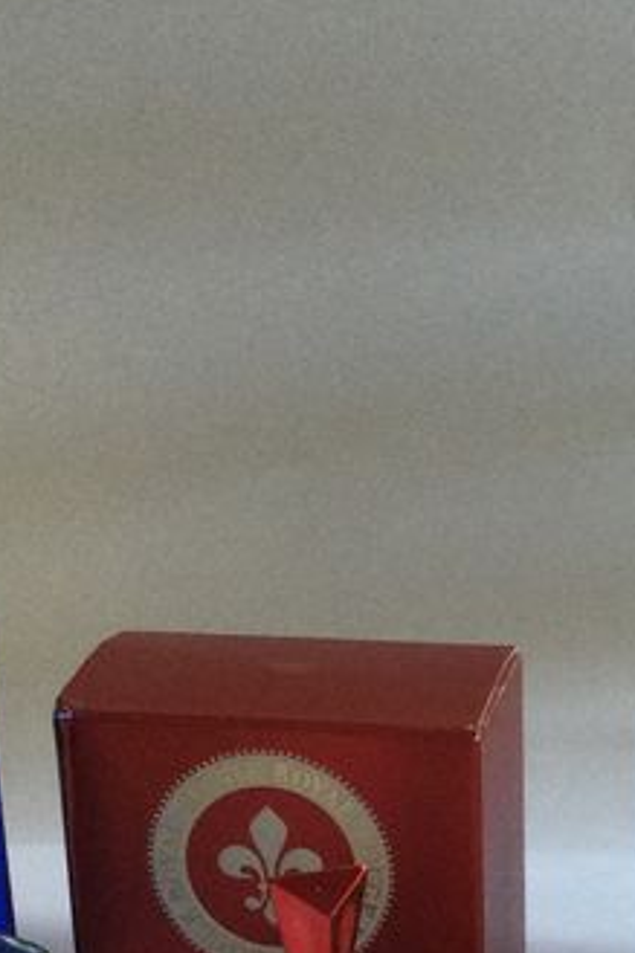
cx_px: 629
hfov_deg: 13.8
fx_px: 2595
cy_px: 1046
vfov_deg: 19.9
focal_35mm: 98
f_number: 2.4
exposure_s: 1/33
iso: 125
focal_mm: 3.3
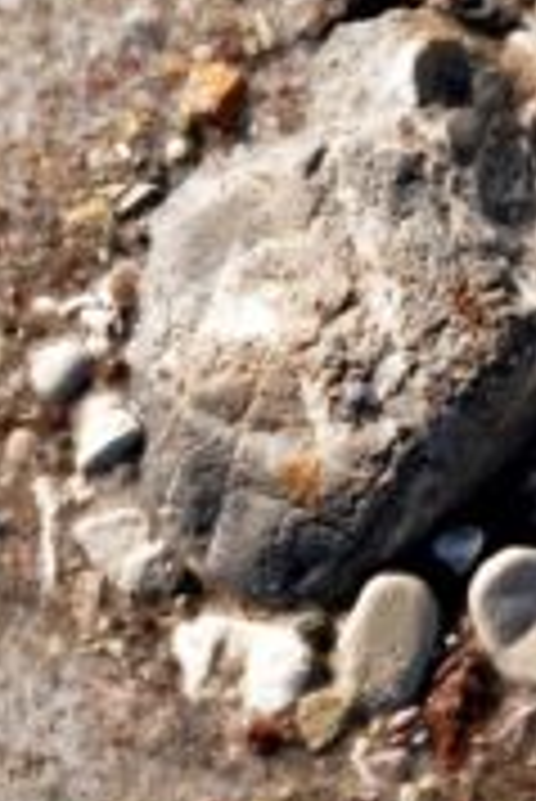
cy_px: 292
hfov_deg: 6.1
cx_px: 423
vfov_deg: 9.1
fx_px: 5059
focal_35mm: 227
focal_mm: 60
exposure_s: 1/500
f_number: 8
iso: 200
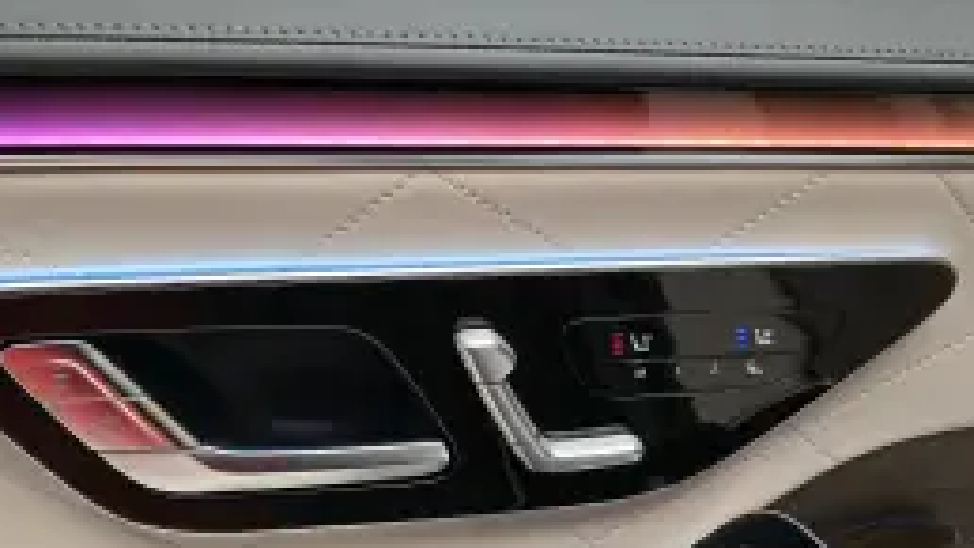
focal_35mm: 35
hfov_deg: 56.6
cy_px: 382
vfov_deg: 33.3
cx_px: 483
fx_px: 904
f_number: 1.7
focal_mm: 6.3
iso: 200
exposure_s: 1/100
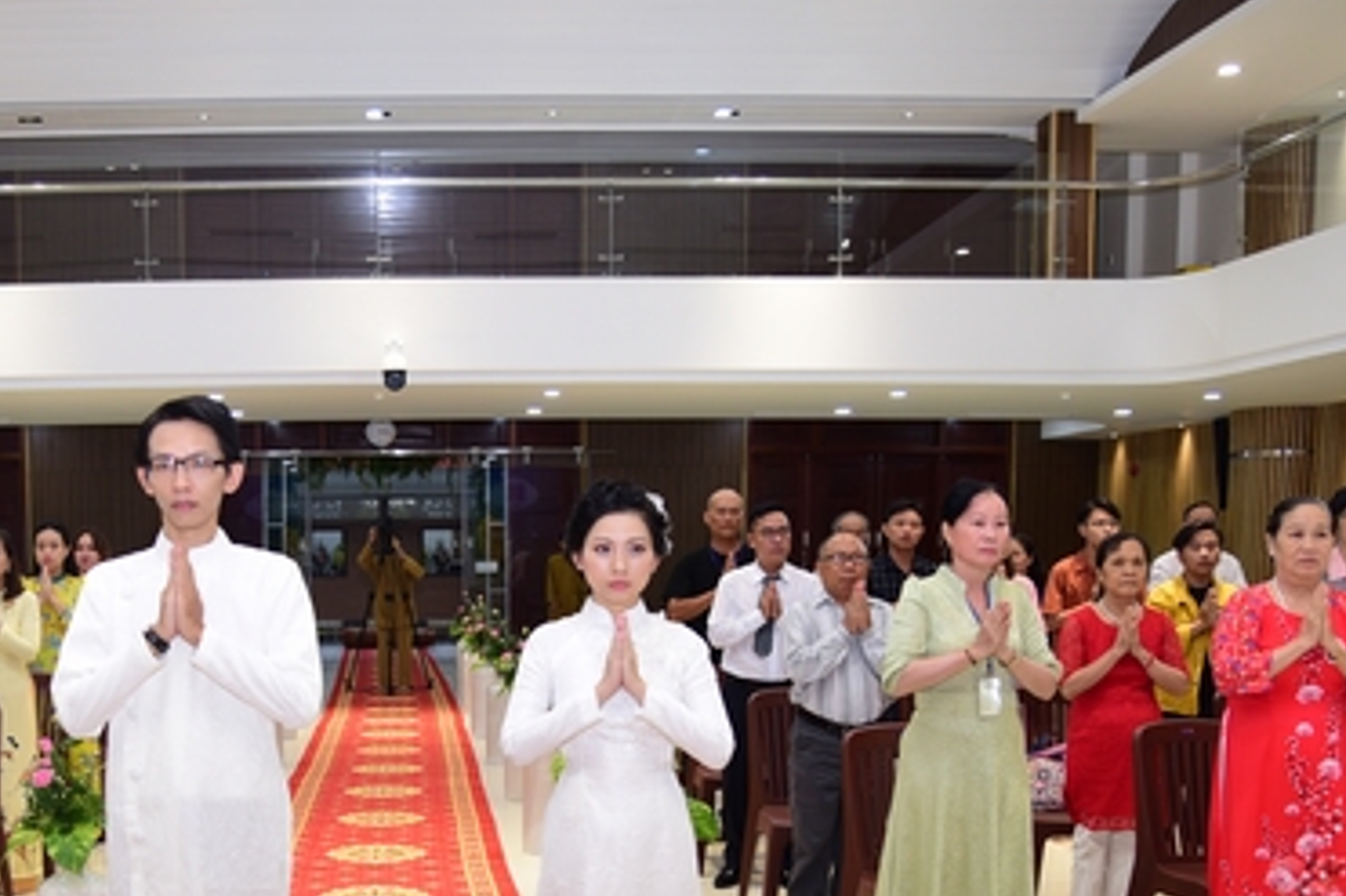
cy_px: 767
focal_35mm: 42
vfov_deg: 30.7
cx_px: 410
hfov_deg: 45.4
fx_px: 1570
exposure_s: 1/60
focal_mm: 24
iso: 500
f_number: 4
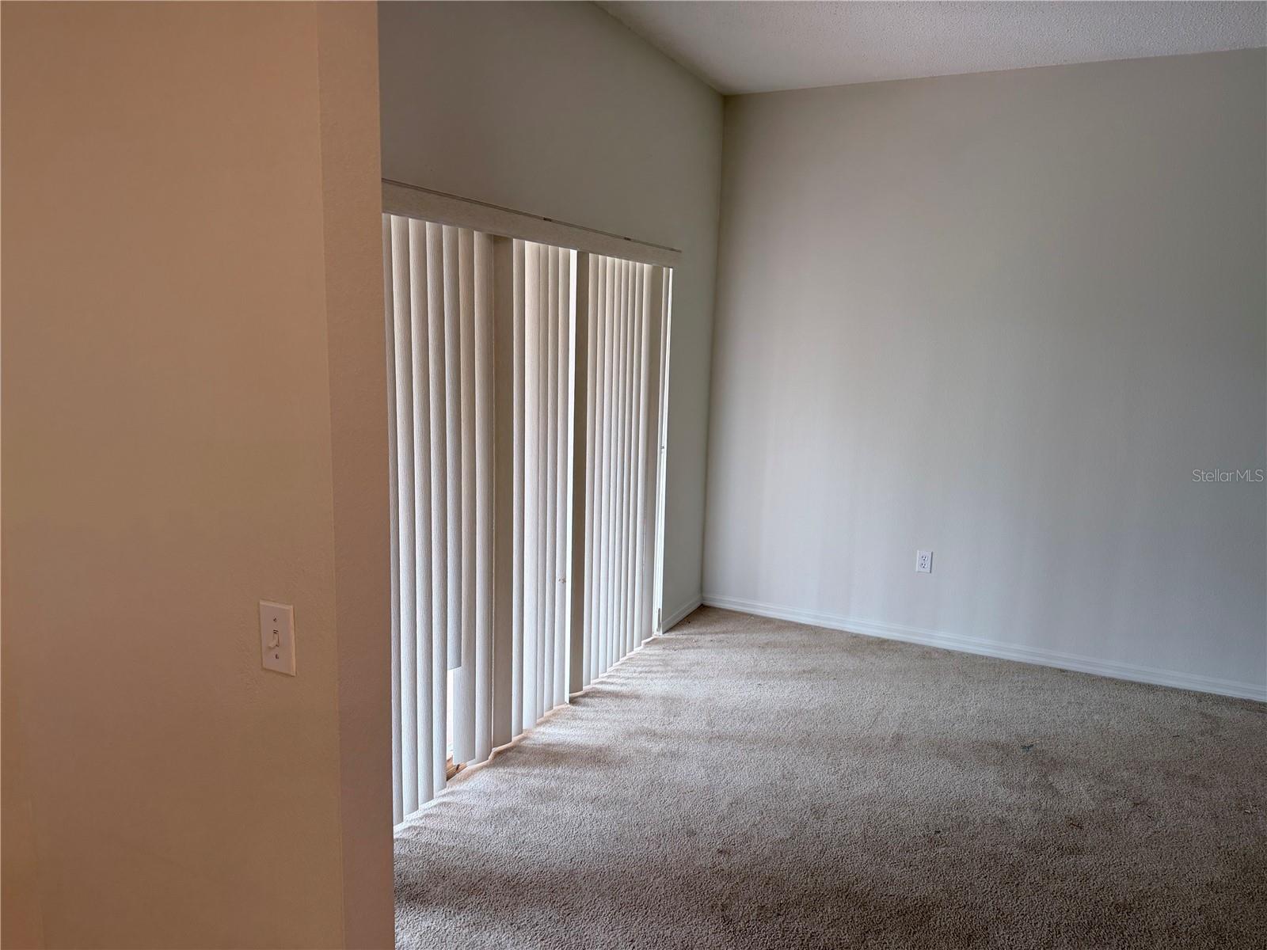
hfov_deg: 71.6
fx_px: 878
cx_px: 634
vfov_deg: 56.8
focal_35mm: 24
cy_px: 475
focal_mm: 6.76
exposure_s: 1/120
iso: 125
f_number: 1.78
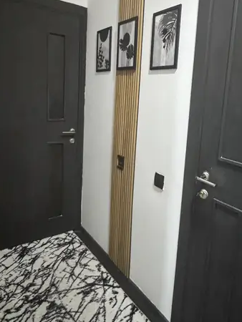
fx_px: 261
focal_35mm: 28
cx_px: 153
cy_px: 137
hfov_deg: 49.3
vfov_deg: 63.1
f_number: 2.2
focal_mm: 2.22
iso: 1250
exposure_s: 1/55
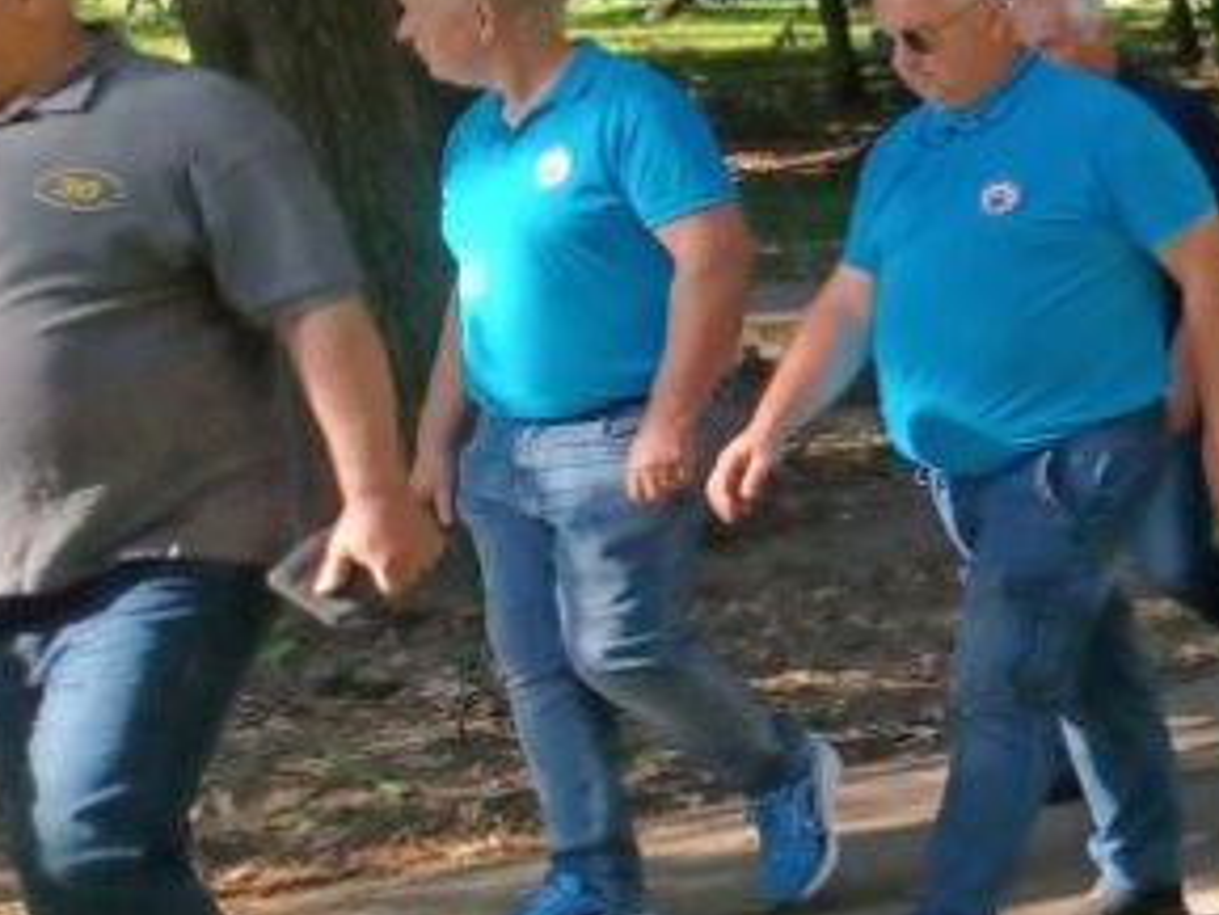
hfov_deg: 14.4
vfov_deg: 13.6
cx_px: 2590
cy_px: 318
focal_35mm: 109
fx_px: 3840
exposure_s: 1/100
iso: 40
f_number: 1.8
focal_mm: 4.6
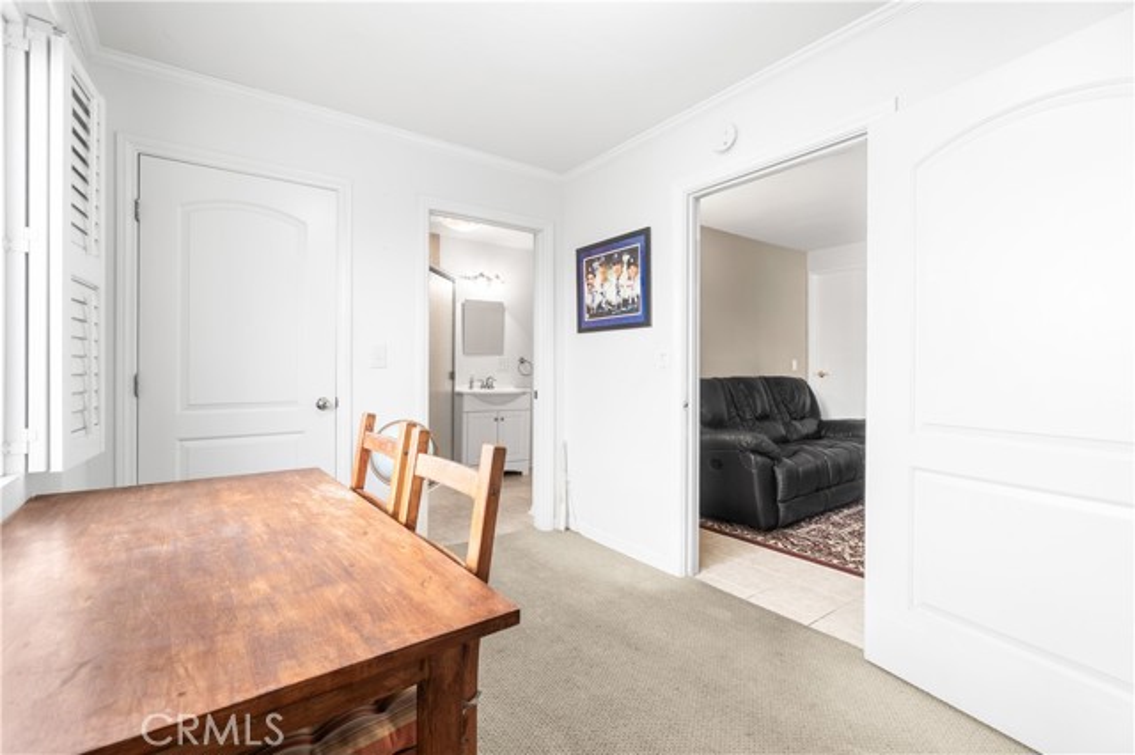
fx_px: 473
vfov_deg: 77.3
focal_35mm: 15
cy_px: 378
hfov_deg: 100.4
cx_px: 568
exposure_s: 1/2
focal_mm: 10
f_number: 7.1
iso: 100
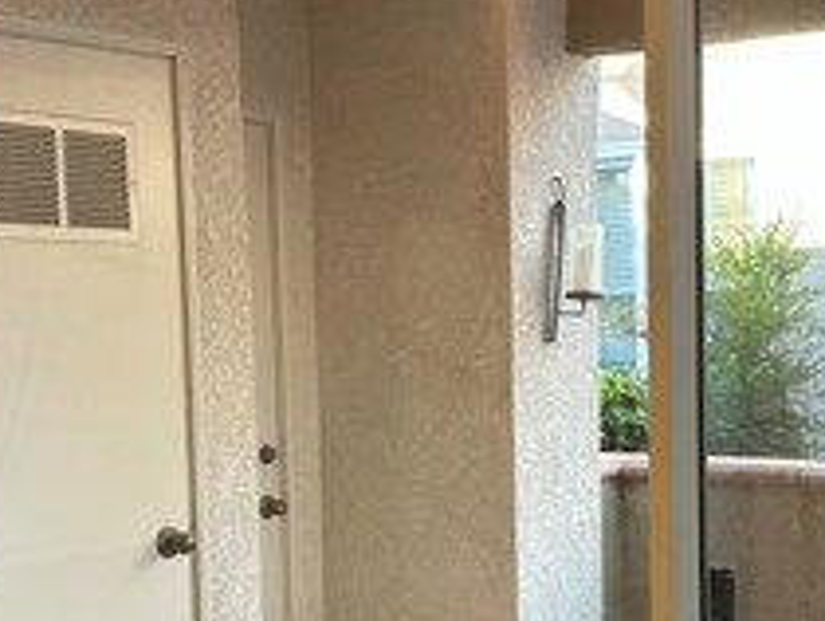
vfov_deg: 20.0
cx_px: 570
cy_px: 472
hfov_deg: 26.5
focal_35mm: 73
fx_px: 1742
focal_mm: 6.86
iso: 200
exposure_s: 1/120
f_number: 1.78
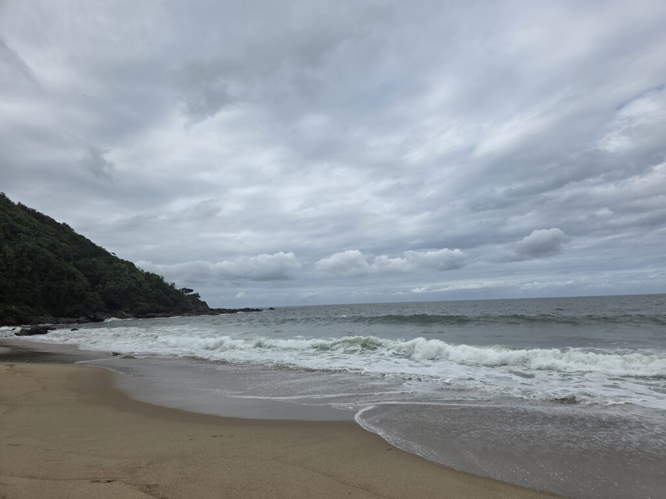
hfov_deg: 73.9
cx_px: 333
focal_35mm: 23
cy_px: 250
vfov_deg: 58.9
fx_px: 443
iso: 40
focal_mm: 6.3
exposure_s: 1/7944
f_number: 1.7
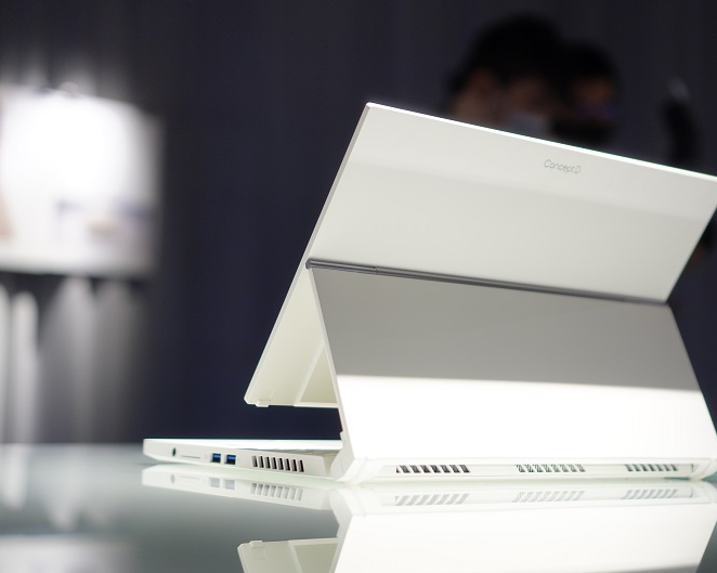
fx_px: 1263
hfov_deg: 31.6
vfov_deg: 25.5
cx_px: 423
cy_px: 286
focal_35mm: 60
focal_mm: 35
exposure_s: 1/125
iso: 400
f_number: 2
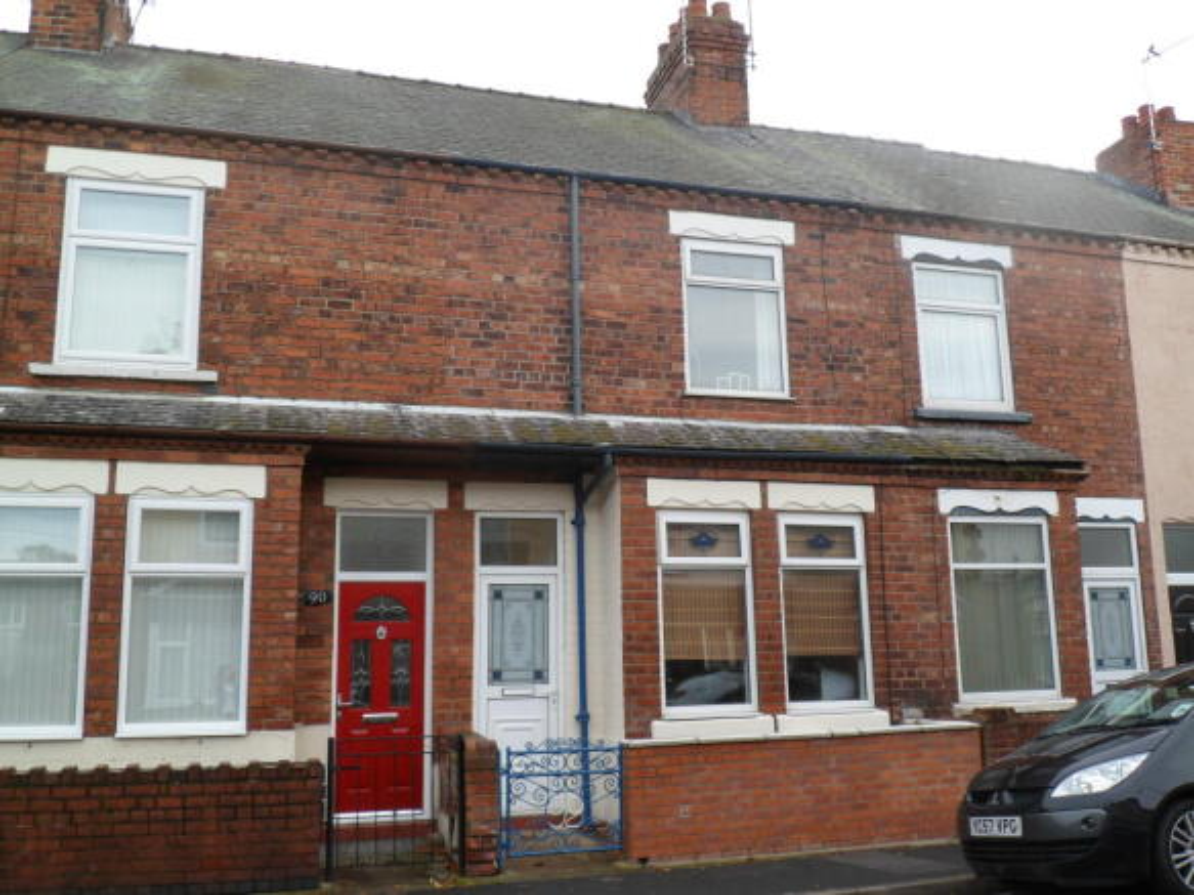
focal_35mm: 34
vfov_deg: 41.8
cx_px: 597
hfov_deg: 54.0
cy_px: 448
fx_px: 1173
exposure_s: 1/125
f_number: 3.7
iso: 80
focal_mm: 5.7
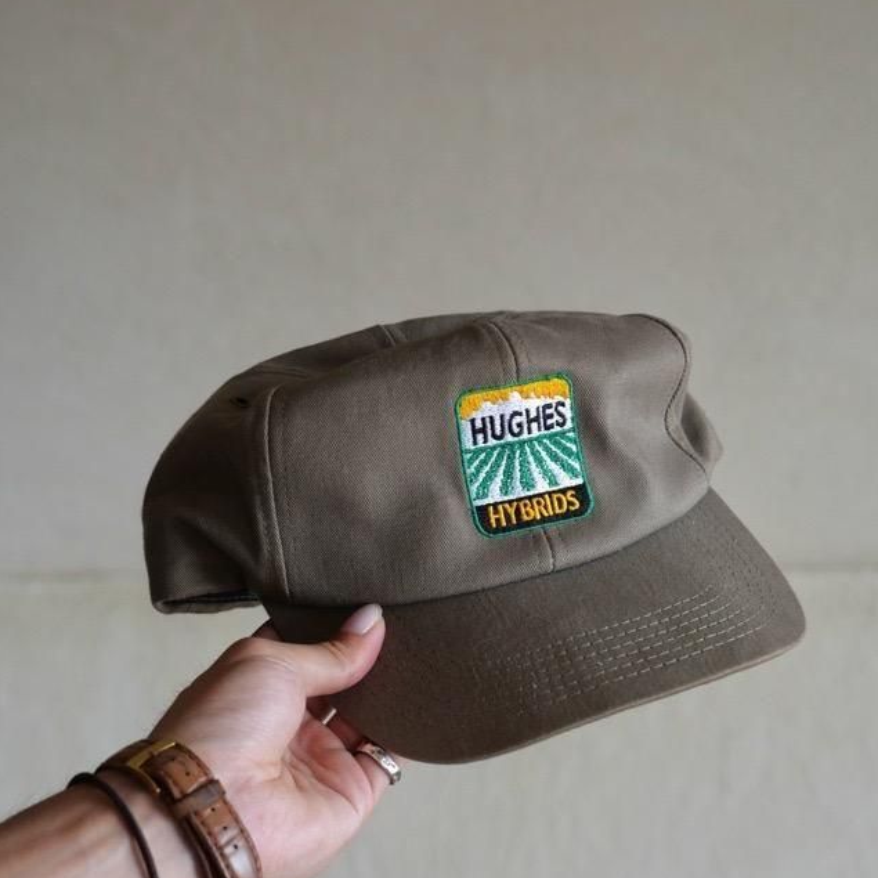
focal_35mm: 76
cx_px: 440
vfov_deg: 22.8
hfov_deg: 22.8
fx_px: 2181
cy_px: 488
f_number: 3.8
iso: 500
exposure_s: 1/80
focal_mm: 32
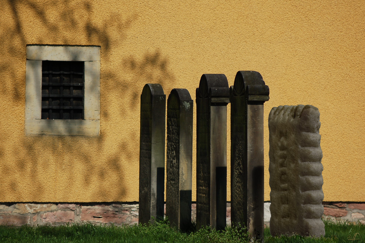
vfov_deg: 6.3
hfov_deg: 9.5
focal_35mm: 218
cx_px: 182
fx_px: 2203
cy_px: 122
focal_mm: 145
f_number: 5.6
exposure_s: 1/2000
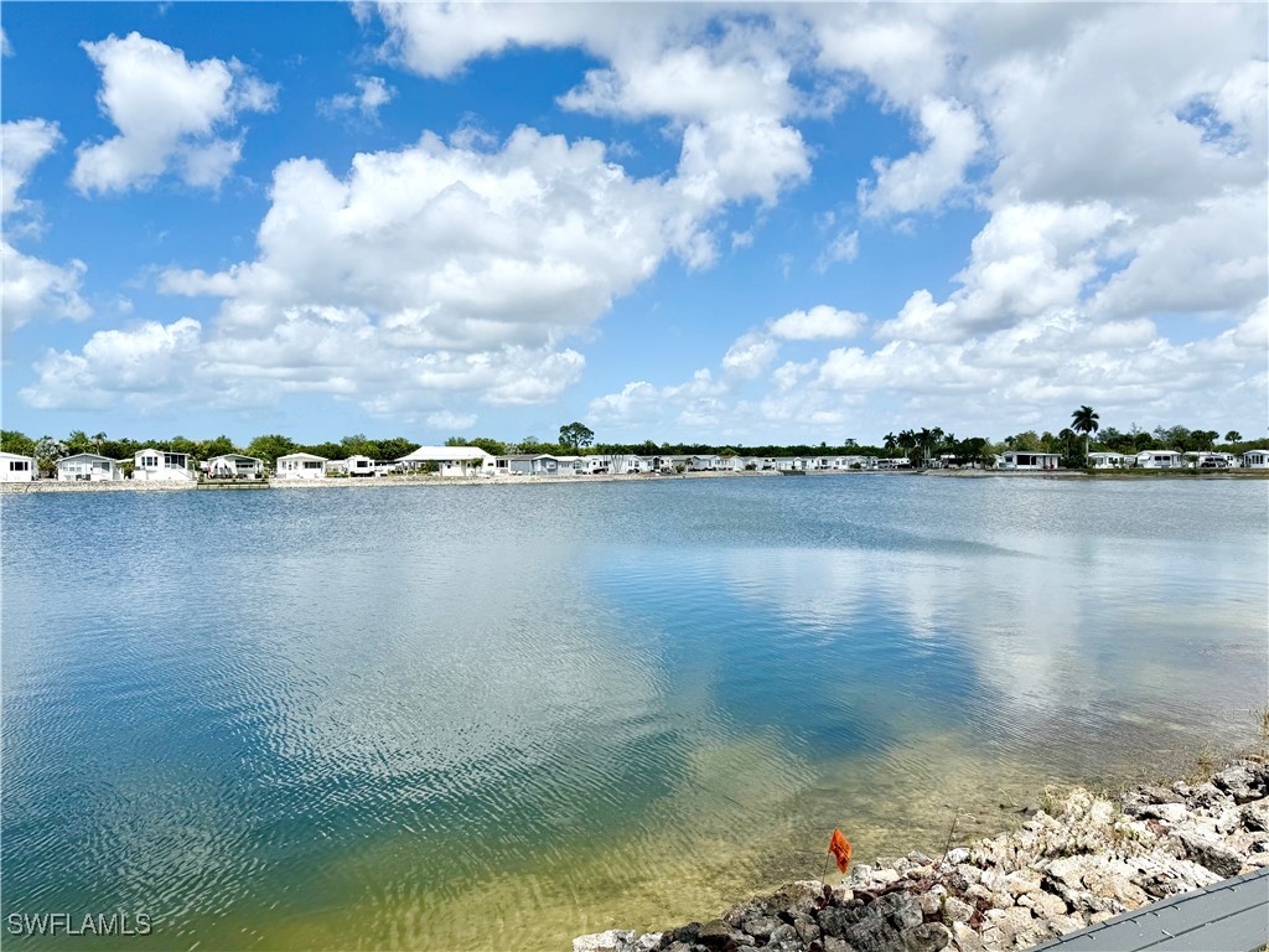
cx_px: 634
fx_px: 880
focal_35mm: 24
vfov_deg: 56.8
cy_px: 476
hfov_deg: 71.6
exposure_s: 1/9091
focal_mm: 6.76
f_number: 1.78
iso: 80
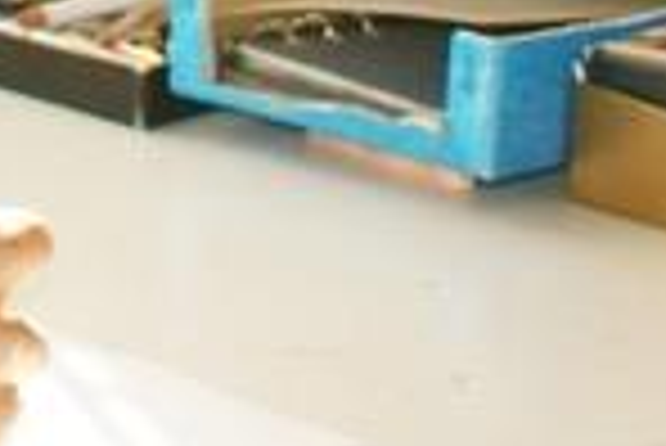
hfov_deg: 7.6
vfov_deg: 5.0
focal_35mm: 269
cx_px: -162
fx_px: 4981
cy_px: -493
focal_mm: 26
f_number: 6.3
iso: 100
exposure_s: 1/80
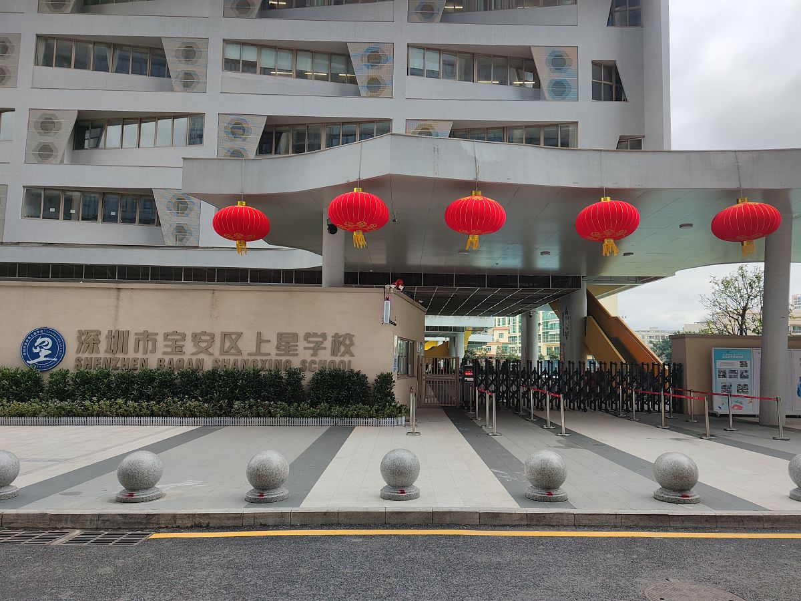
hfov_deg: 71.6
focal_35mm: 24
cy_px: 300
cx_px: 400
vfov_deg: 56.8
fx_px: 555
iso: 50
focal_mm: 6.78
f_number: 1.85
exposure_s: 1/1342
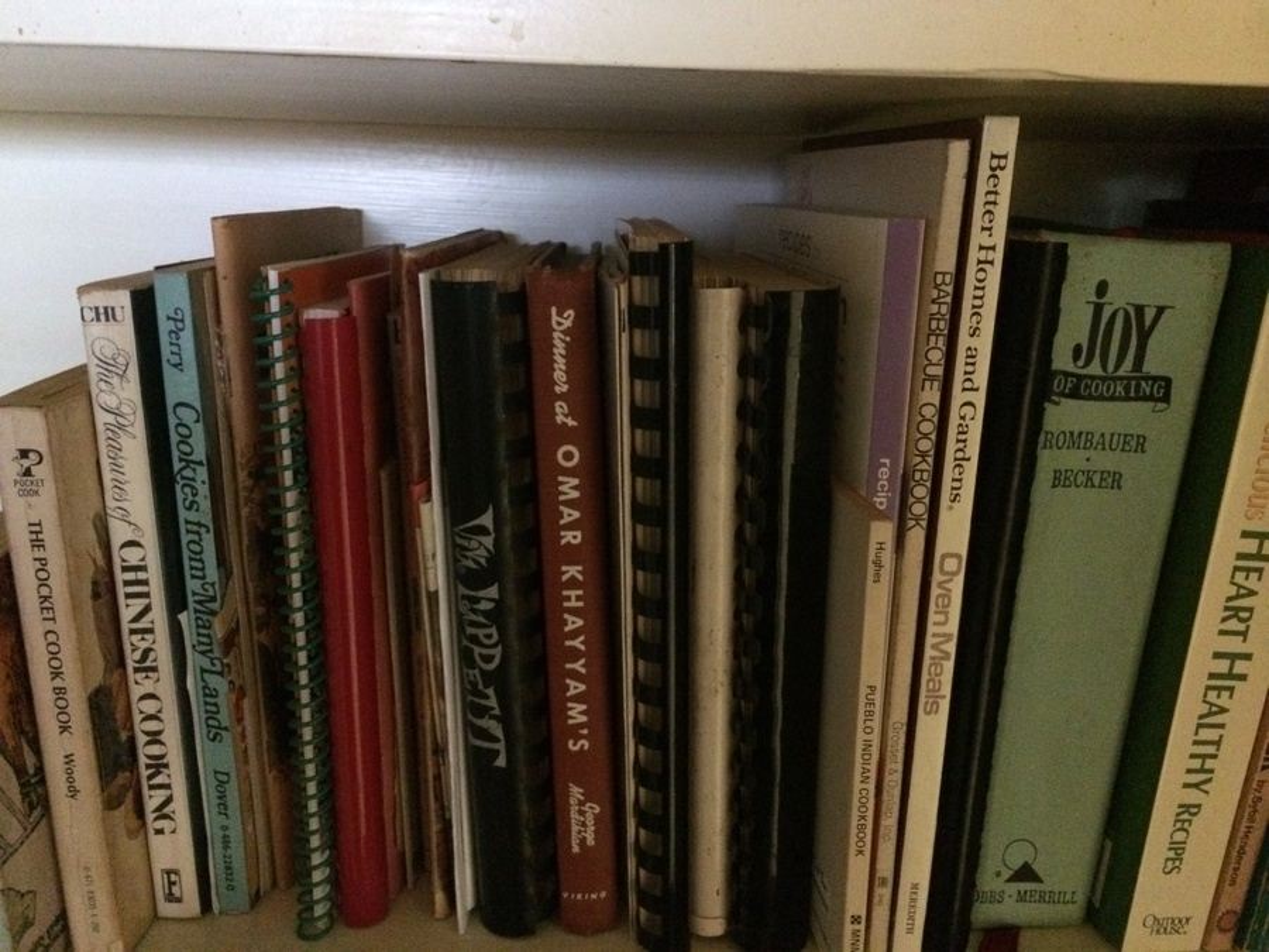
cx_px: 634
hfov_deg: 60.0
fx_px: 1100
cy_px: 476
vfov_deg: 46.8
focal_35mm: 30
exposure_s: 1/15
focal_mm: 4.12
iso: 800
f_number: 2.2
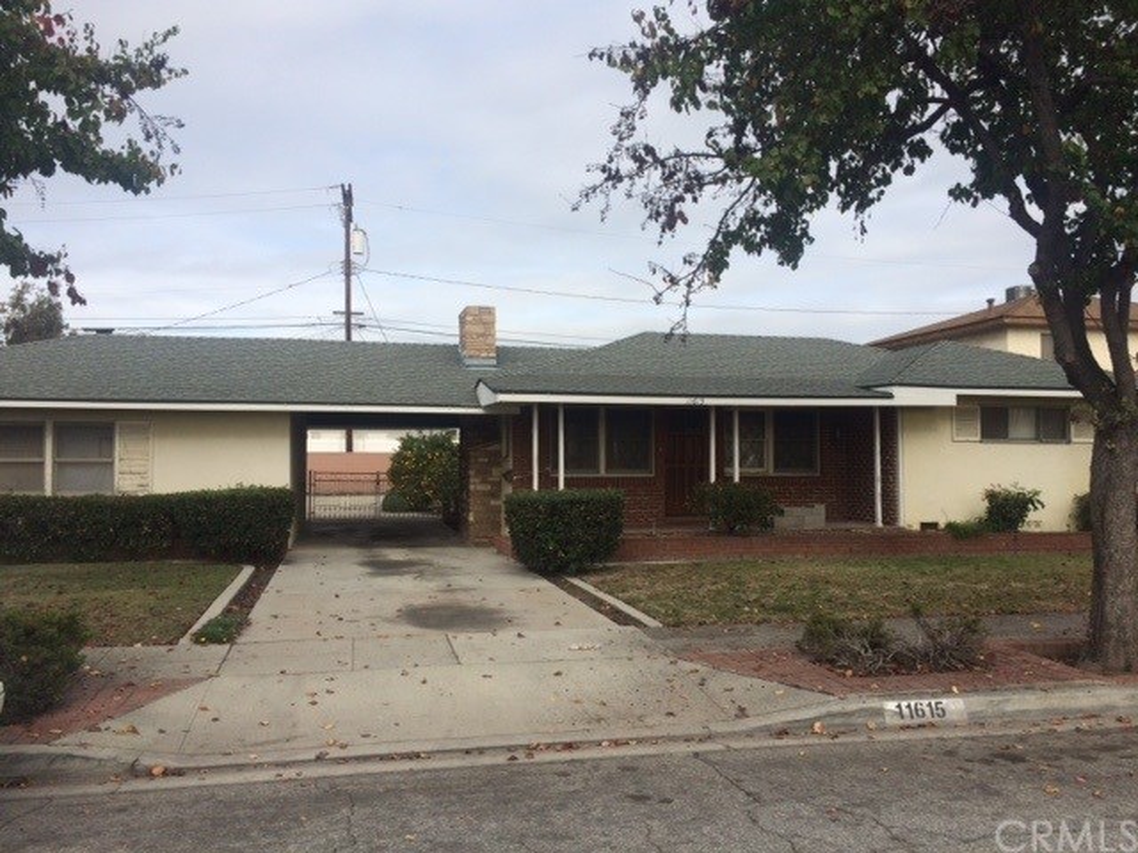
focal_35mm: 29
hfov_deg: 61.7
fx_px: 953
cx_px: 569
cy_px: 426
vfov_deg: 48.2
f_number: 2.2
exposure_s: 1/1866
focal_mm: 4.15
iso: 32
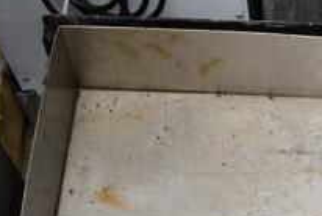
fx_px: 717
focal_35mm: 80
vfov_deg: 16.0
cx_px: 411
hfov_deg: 22.8
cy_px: 304
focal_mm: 18
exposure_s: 1/30
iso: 450
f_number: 3.5
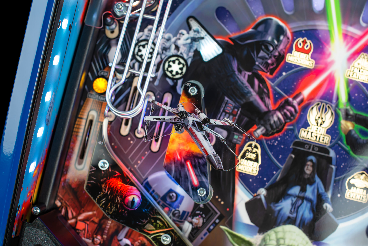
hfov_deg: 39.6
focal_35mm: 50
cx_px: 184
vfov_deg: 27.0
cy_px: 123
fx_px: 511
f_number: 5.6
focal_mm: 50
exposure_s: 1/100
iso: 320
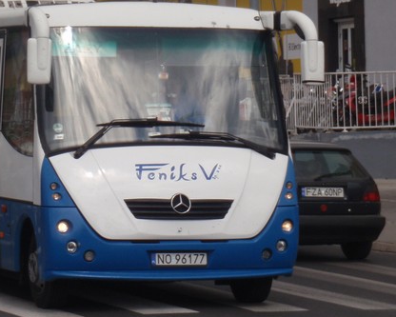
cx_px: 86
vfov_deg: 7.3
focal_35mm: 211
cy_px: 61
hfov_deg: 9.1
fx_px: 2474
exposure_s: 1/500
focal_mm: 17.88
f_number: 5.3
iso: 80
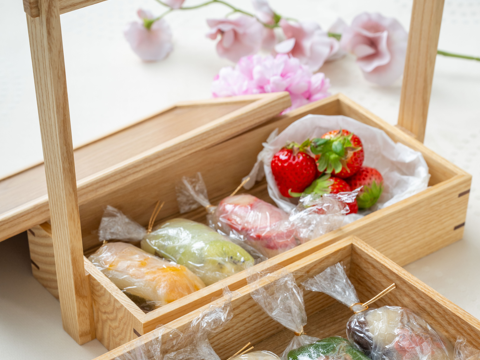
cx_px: 240
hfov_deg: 21.1
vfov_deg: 15.7
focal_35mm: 93
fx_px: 1290
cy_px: 312
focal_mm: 64
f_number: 10
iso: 400
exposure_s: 1/160
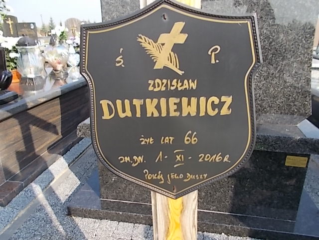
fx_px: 240
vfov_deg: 53.1
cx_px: 160
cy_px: 120
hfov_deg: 67.3
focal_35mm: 26
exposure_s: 1/320
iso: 80
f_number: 3.2
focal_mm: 4.6
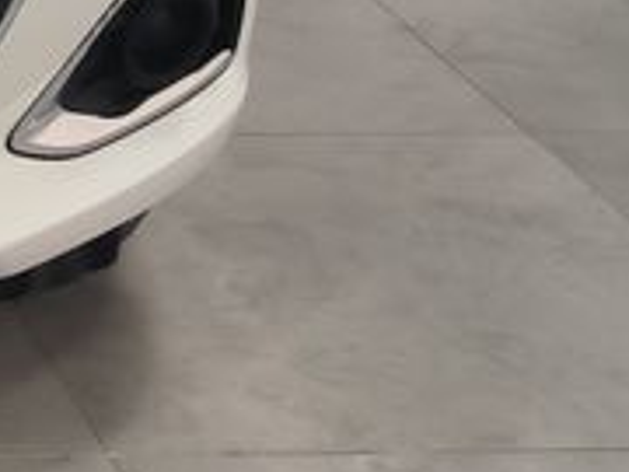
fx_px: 1962
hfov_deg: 14.7
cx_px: -667
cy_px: -66
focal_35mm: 108
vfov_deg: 13.4
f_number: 1.7
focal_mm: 5.24
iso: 413
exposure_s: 1/60
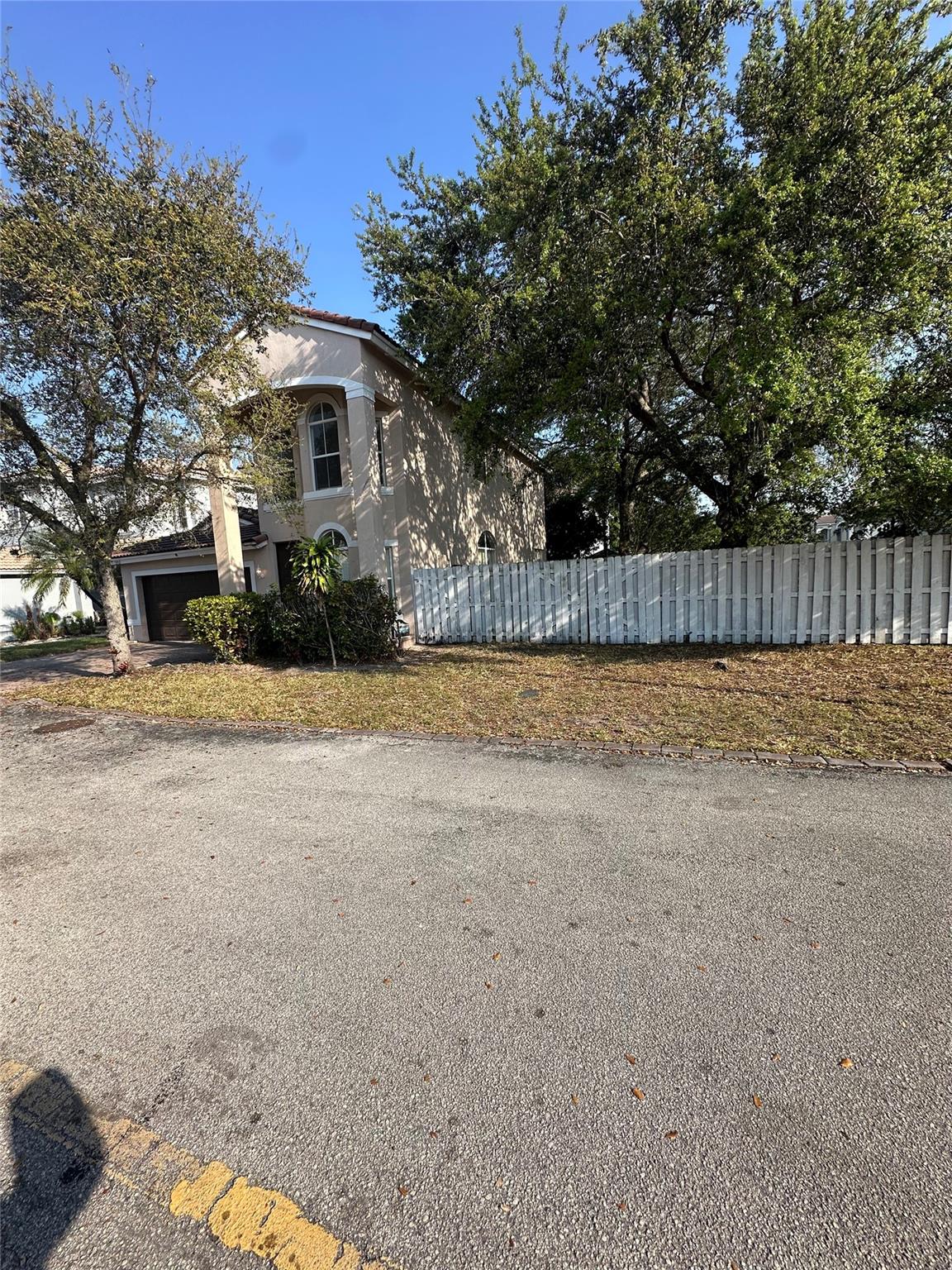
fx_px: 513
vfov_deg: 102.1
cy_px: 635
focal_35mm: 14
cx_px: 476
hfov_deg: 85.7
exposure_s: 1/1043
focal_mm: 2.22
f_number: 2.2
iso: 40
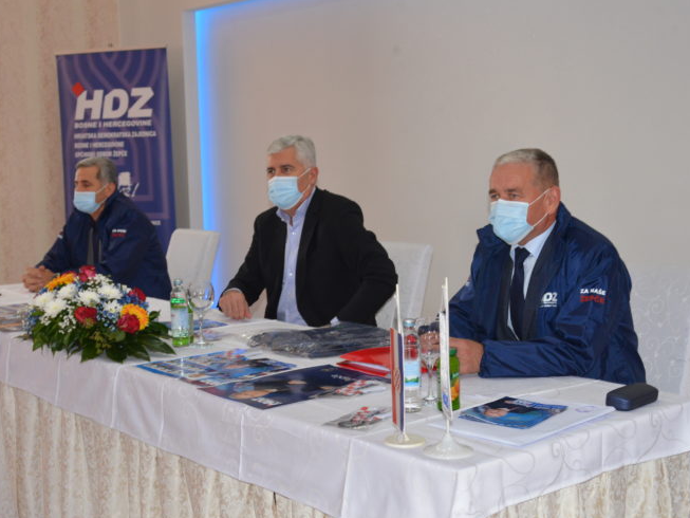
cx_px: 365
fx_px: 1057
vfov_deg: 27.5
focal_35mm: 53
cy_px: 263
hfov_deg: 36.2
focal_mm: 48
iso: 2000
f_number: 6.3
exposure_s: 1/125
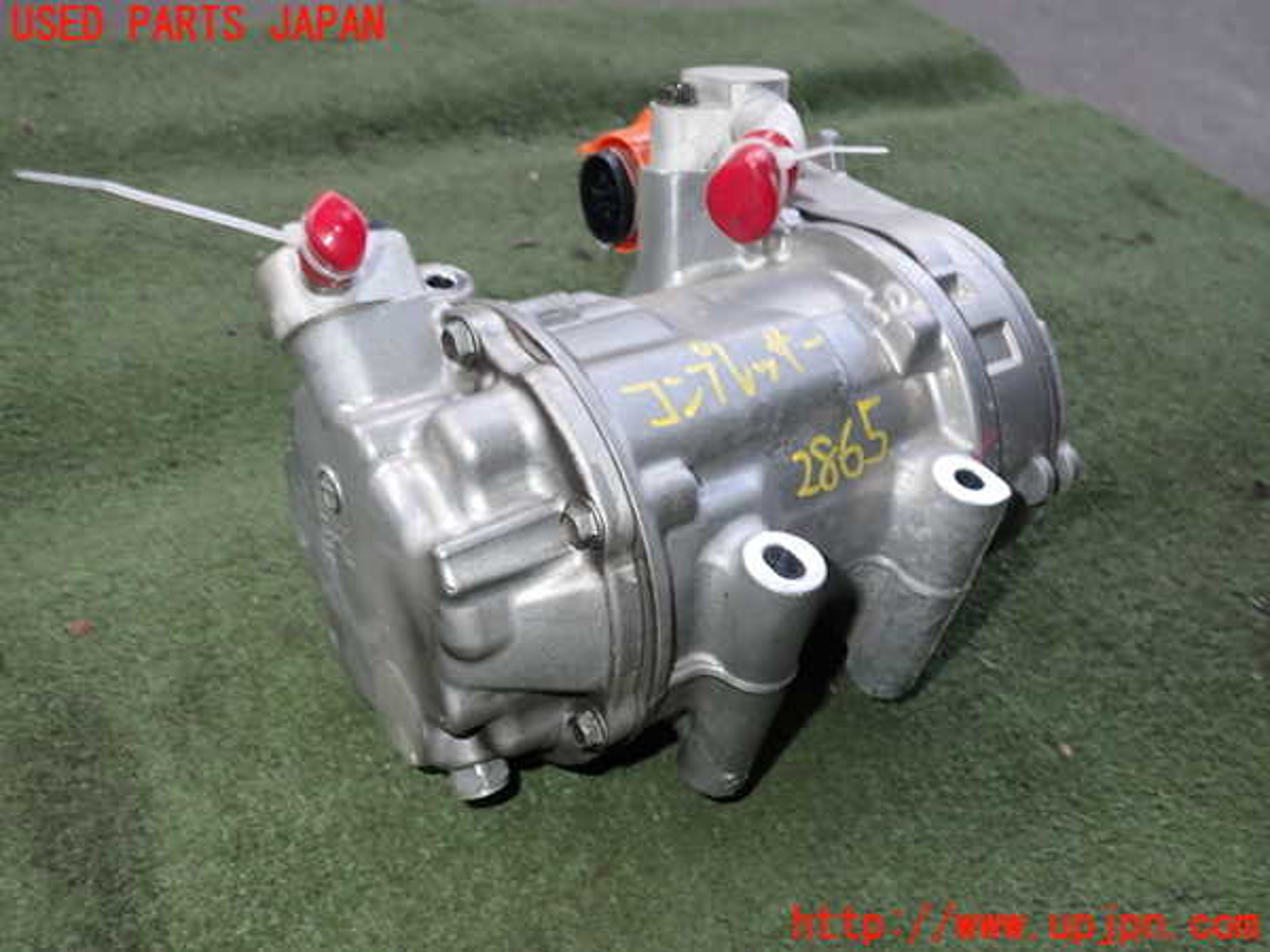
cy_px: 476
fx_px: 1101
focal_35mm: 30
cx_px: 635
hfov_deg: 60.0
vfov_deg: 46.8
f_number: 6.3
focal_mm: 5.4
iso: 100
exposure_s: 1/30
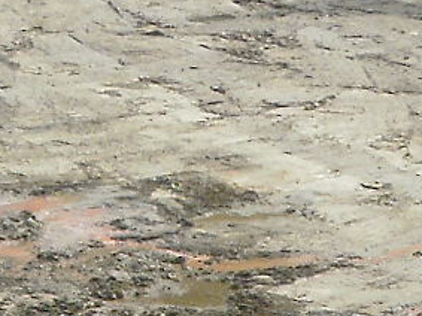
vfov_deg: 7.8
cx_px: 174
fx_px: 2291
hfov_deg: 10.5
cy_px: -140
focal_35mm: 188
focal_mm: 4.65
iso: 100
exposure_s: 1/800
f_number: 2.6
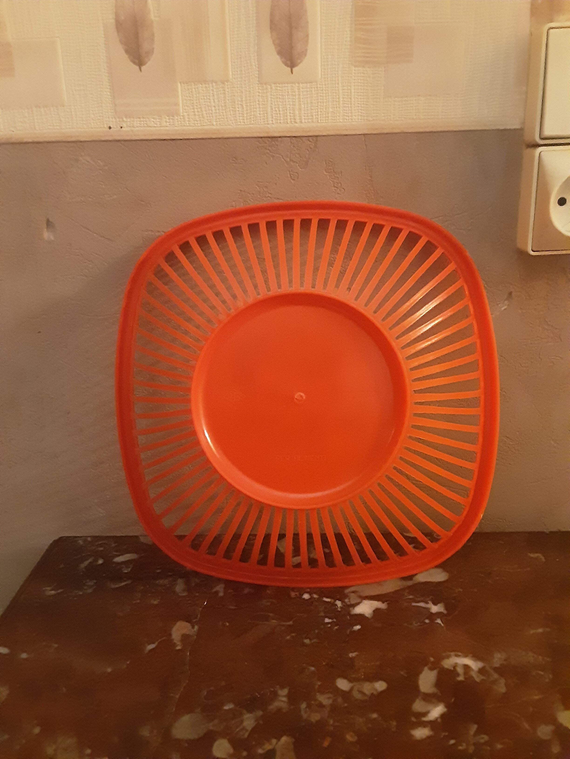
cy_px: 380
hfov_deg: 49.7
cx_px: 285
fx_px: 615
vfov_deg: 63.4
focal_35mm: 28
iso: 800
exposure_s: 1/17
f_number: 1.9
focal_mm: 2.9
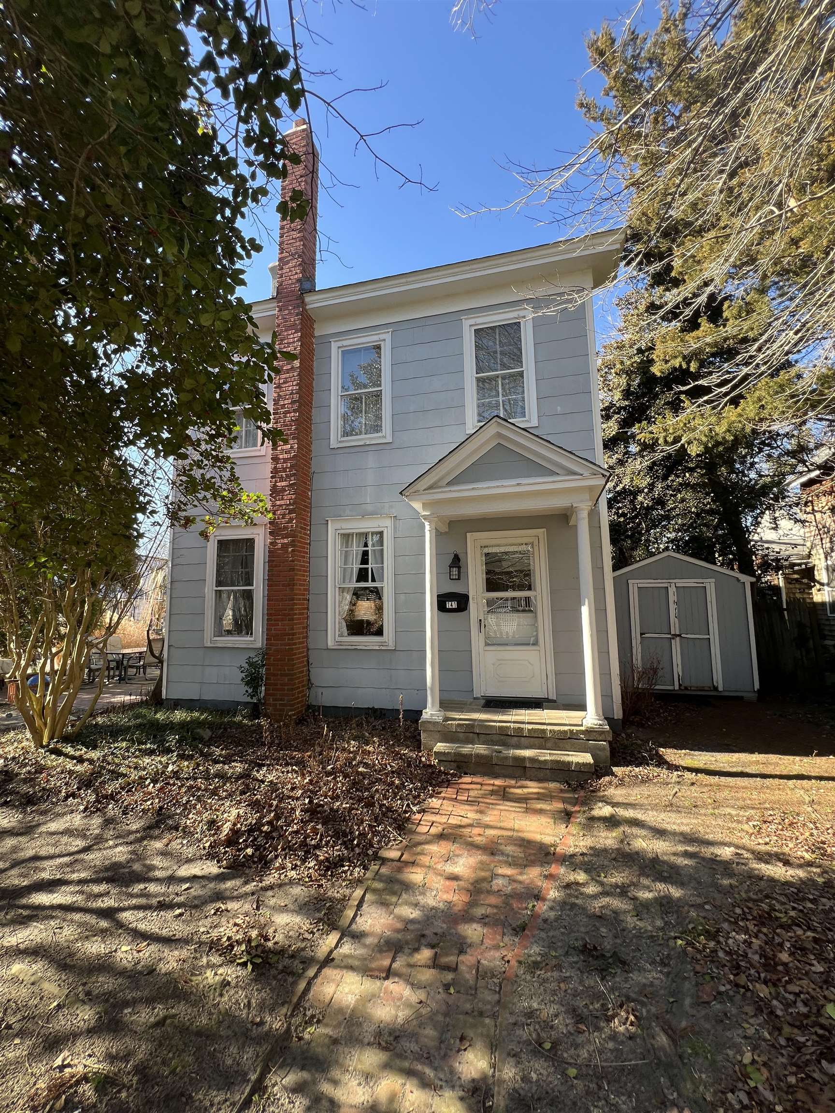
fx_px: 418
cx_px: 418
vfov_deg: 106.2
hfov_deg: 89.9
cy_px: 556
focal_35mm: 13
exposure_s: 1/210
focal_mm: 1.57
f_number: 1.8
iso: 32
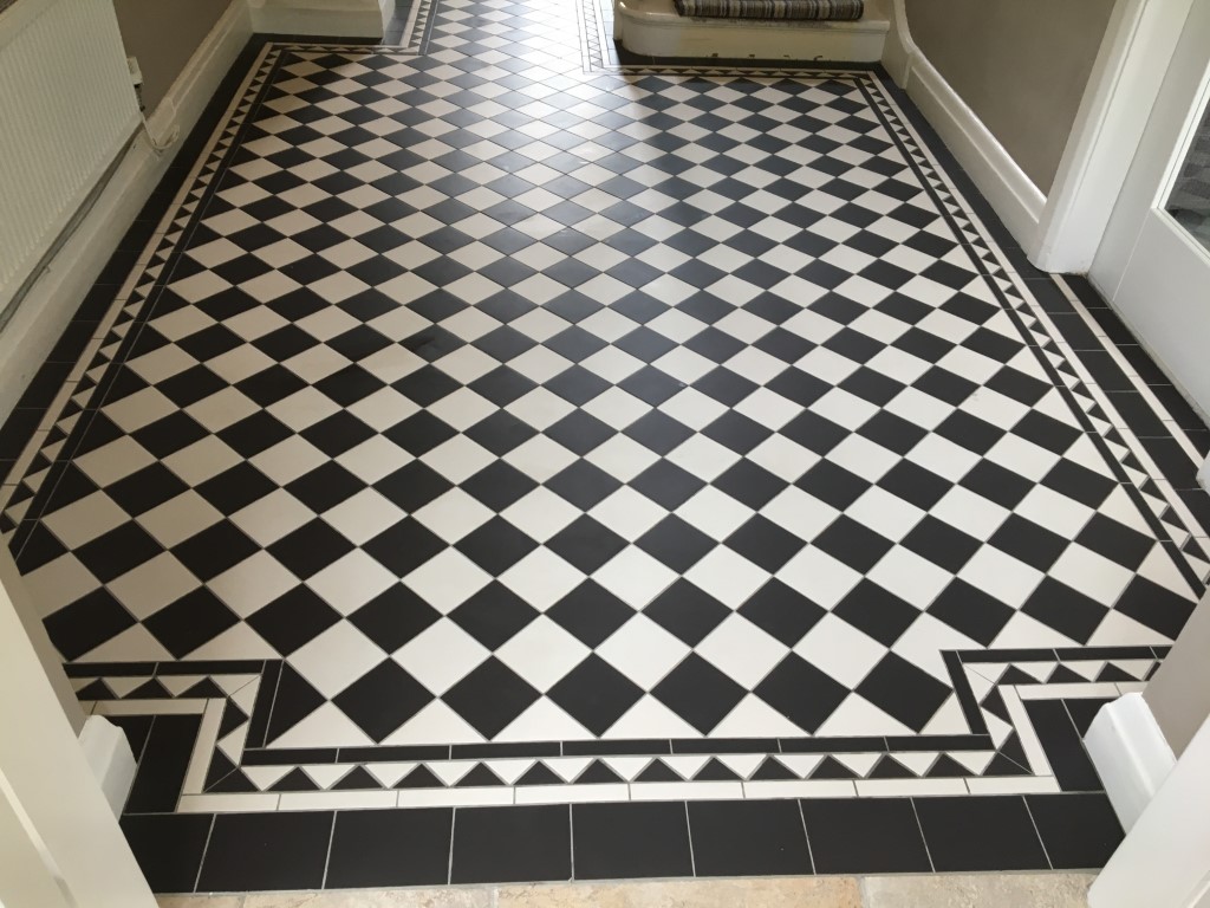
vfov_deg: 48.2
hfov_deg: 61.7
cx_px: 605
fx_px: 1014
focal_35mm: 29
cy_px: 454
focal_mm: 4.15
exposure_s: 1/33
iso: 80
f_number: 2.2
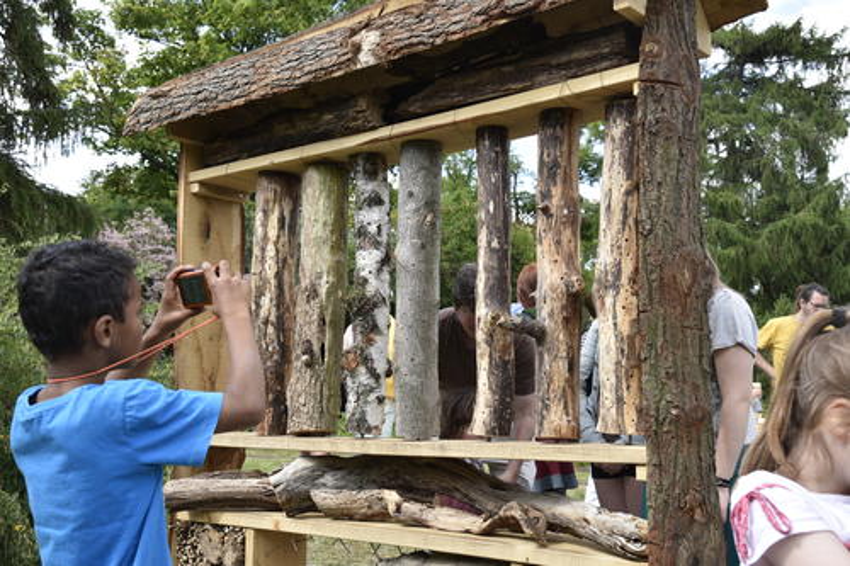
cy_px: 283
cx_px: 425
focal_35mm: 40
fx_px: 944
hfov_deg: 48.5
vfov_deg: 33.4
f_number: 8
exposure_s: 1/250
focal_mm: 40
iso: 400
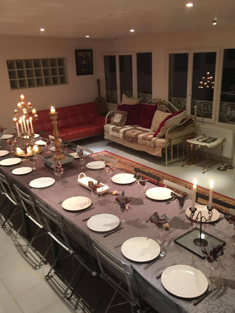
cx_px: 114
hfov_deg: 43.0
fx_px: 299
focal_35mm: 33
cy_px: 161
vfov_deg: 55.3
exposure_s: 1/8
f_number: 2.2
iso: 100
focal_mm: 4.15
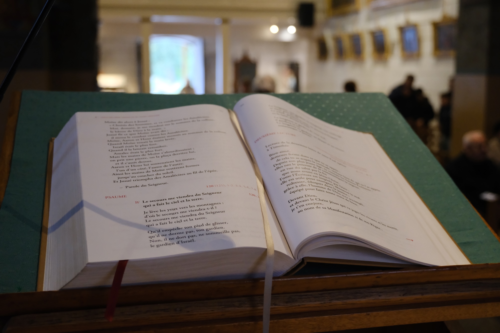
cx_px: 250
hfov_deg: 42.7
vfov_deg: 29.2
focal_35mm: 46
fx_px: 639
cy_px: 166
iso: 3200
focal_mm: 30.5
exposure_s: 1/100
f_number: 3.7
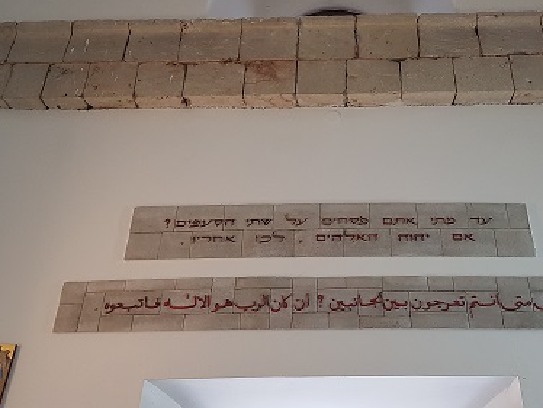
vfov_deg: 40.7
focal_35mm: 35
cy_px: 197
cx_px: 330
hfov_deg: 52.2
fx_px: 549
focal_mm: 4.3
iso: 125
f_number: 1.7
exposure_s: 1/50
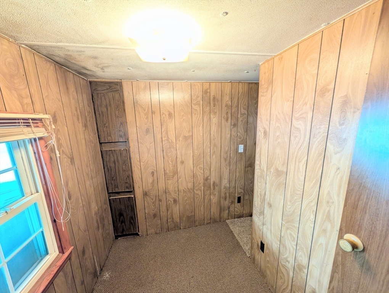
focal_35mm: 12
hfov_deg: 110.5
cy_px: 146
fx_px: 135
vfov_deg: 94.6
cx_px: 194
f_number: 1.7
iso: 93
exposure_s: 1/24
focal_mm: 2.02
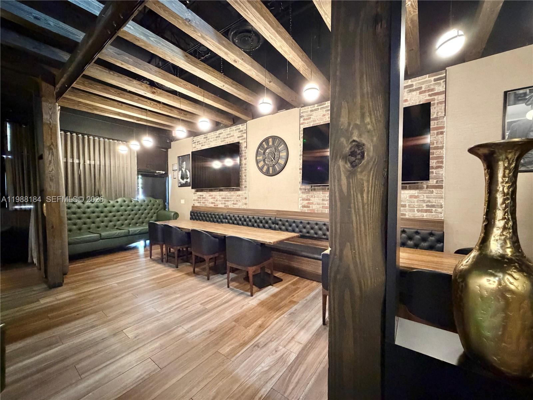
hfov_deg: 102.1
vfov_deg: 85.7
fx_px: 216
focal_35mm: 14
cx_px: 266
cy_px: 200
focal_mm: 2.22
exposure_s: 1/30
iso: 1250
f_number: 2.2
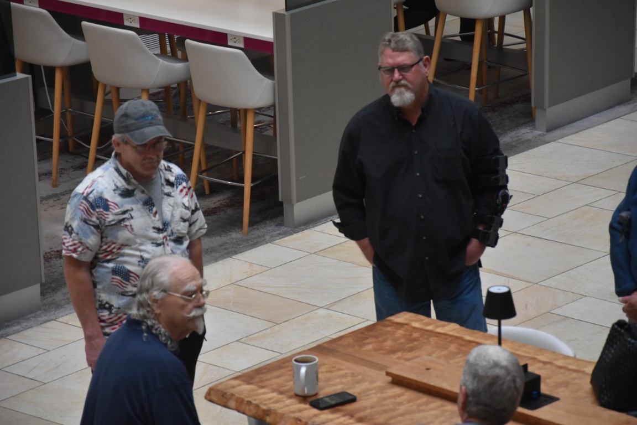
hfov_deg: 13.0
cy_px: 212
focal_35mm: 158
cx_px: 318
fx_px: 2787
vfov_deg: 8.7
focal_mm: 105
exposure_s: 1/125
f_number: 5.6
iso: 1600
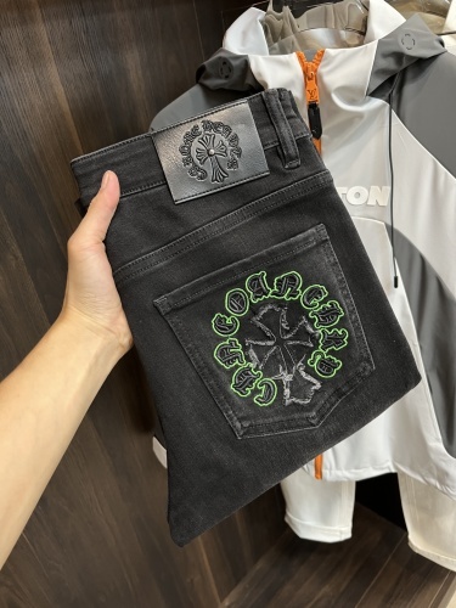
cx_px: 228
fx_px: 457
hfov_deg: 53.1
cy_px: 304
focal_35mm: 26
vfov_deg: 67.3
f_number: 1.6
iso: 200
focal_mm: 5.1
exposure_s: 1/55
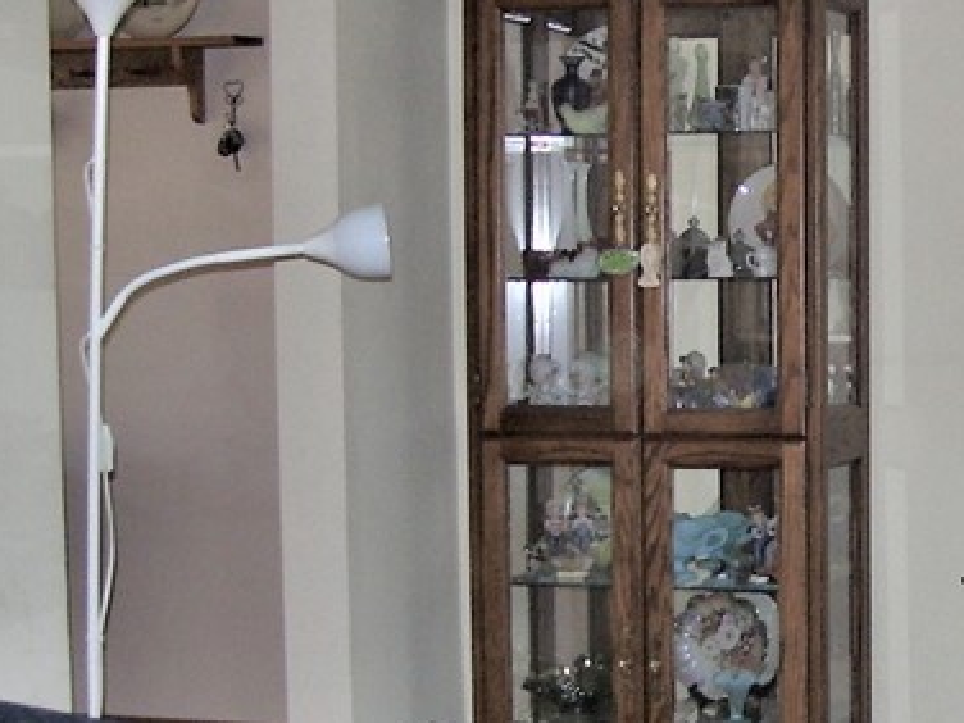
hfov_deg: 19.6
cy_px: 531
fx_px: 2729
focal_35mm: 98
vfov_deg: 15.0
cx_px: 887
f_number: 2.7
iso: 80
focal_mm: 6
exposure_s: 1/60
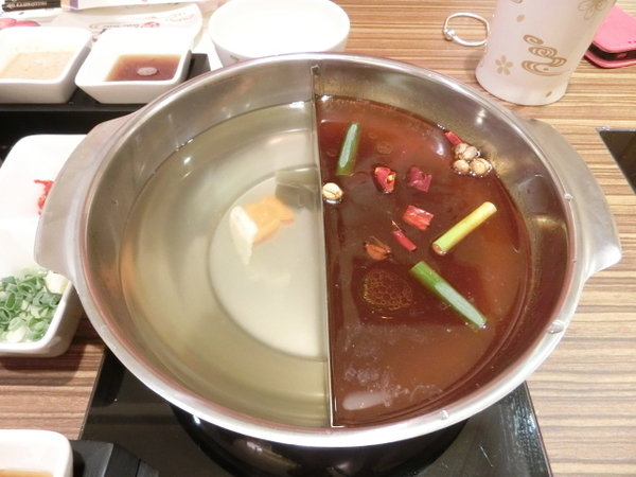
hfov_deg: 71.6
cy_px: 238
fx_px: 441
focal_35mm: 24
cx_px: 318
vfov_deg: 56.8
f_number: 3
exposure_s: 1/30
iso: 1000
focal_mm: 4.24
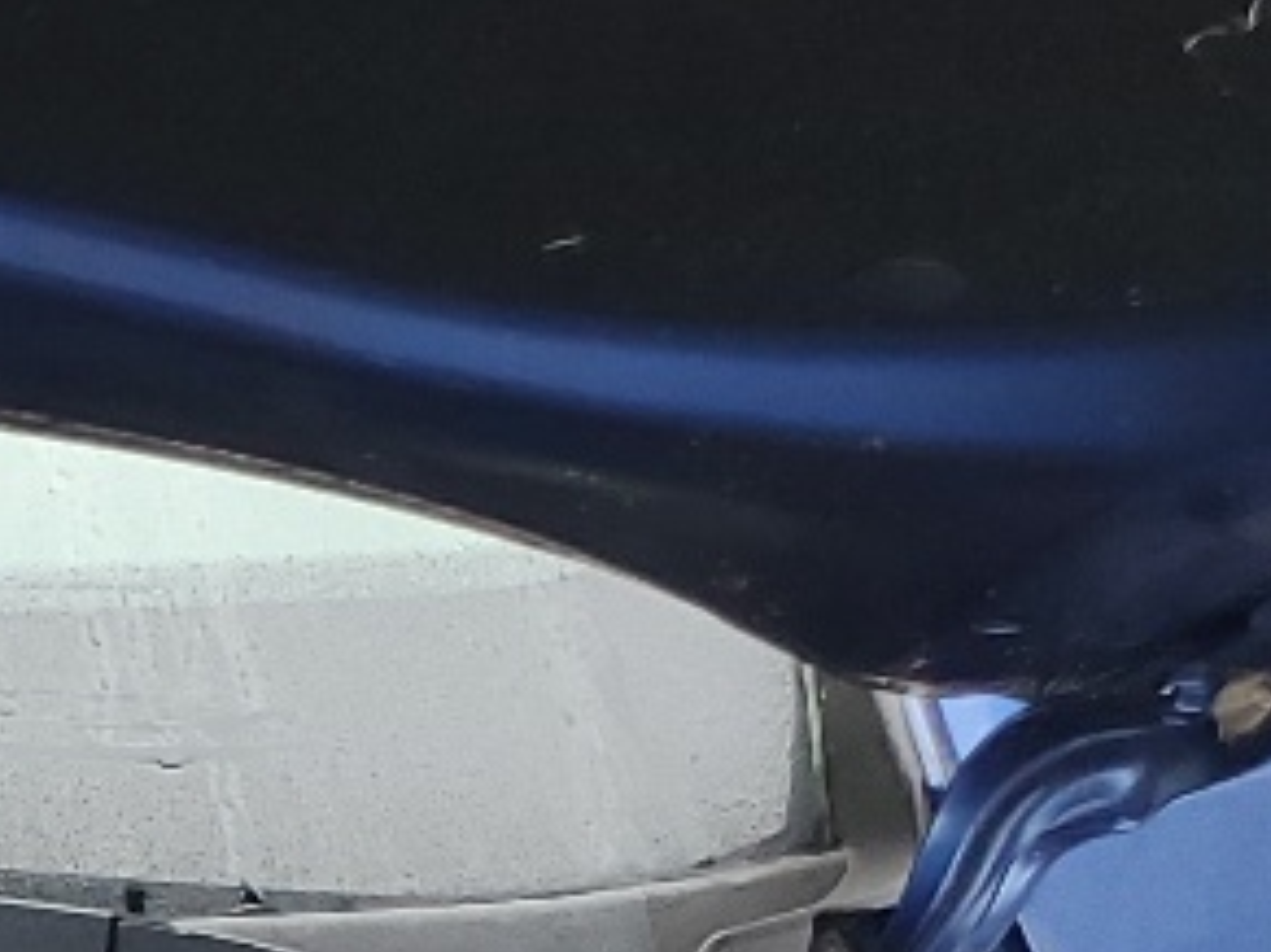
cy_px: 2402
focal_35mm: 143
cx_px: -1655
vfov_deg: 9.1
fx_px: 5248
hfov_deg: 11.6
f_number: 1.5
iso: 59
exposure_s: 1/120
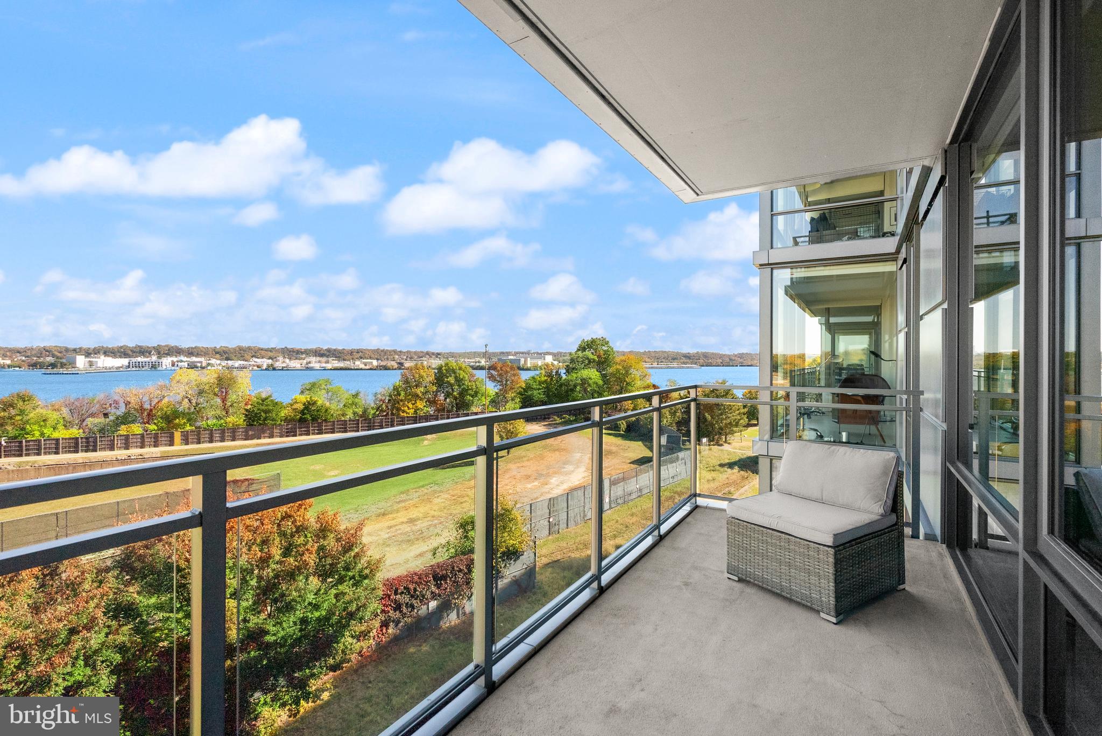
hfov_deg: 96.7
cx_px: 551
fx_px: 490
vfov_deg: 73.8
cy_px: 368
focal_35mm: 16
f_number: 8
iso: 800
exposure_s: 1/320
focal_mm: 16
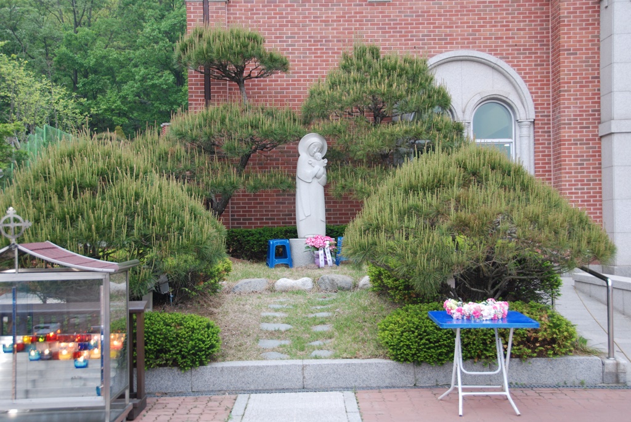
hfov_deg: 41.1
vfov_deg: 28.1
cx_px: 316
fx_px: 842
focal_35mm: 48
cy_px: 211
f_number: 4.2
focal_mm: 32
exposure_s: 1/20
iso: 400
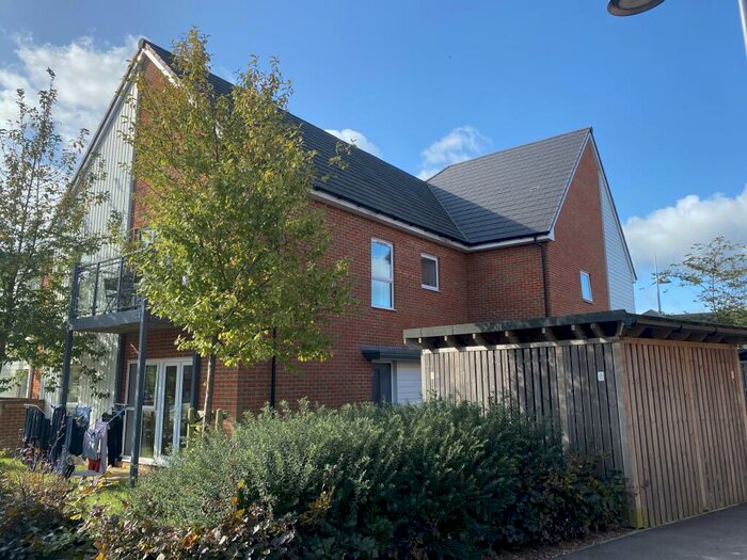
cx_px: 374
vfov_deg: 53.1
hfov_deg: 67.3
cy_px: 280
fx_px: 561
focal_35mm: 26
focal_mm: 4.25
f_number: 1.8
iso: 32
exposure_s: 1/1300
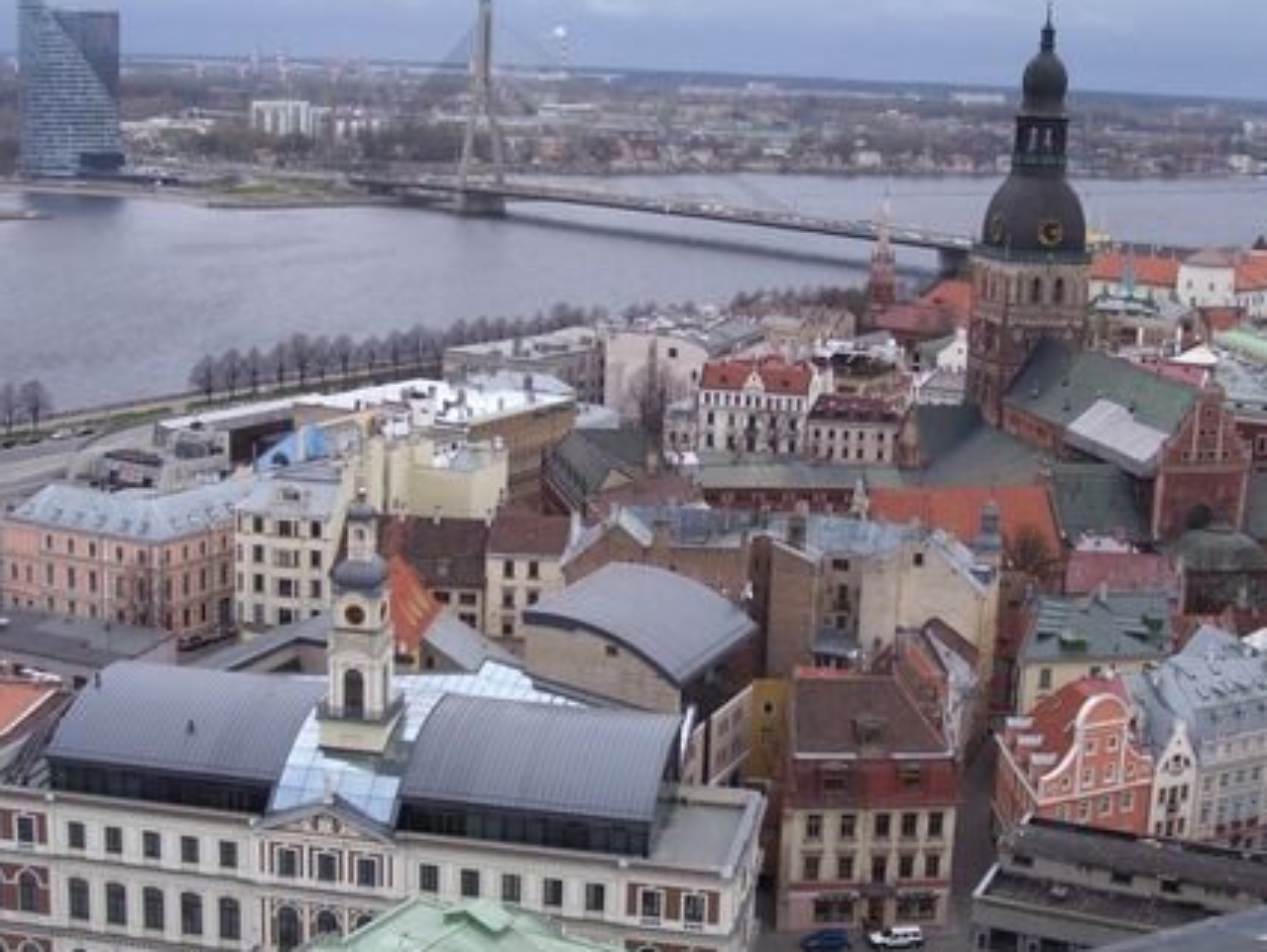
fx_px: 2051
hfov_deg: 34.3
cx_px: 613
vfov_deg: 26.1
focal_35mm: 56
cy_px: 485
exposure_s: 1/500
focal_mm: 8.6
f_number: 3.4
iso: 80
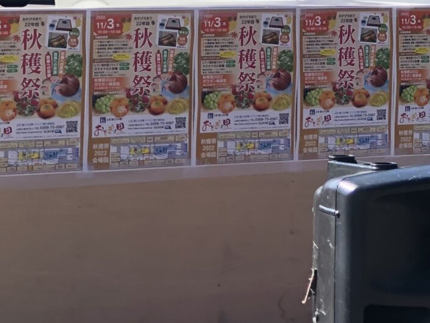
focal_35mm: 208
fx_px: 2583
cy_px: -99
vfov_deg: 7.1
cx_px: 724
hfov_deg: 9.2
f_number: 2.8
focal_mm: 6.6
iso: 20
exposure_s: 1/312
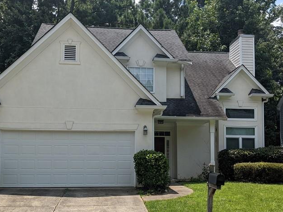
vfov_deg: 32.7
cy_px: 130
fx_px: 360
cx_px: 137
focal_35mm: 44
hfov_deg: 42.9
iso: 58
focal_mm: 4.38
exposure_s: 1/3356
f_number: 1.73
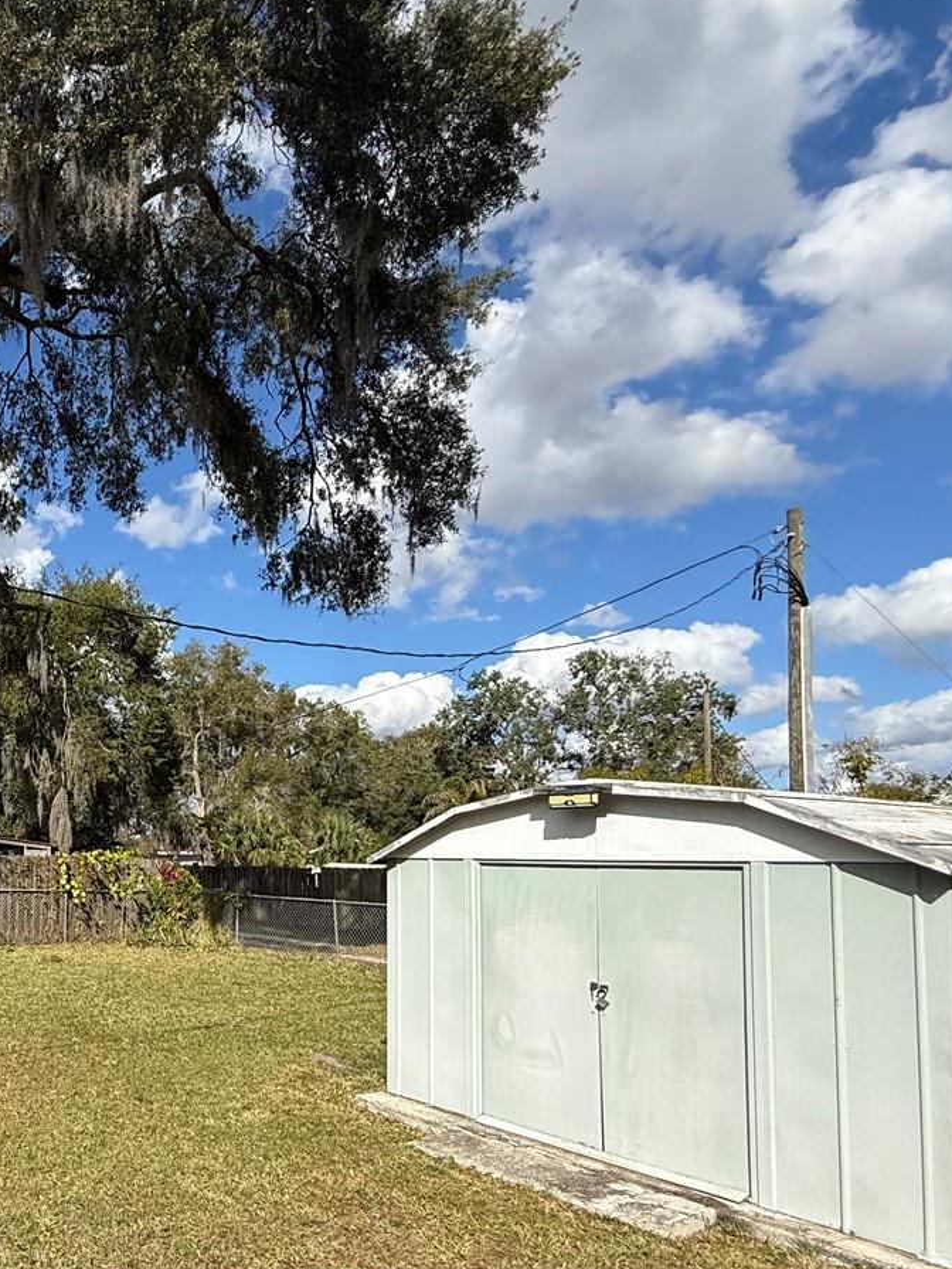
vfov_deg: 68.0
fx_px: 917
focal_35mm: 25
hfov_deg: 45.2
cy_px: 817
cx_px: -28
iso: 50
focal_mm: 2.22
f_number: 2.2
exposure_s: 1/2165
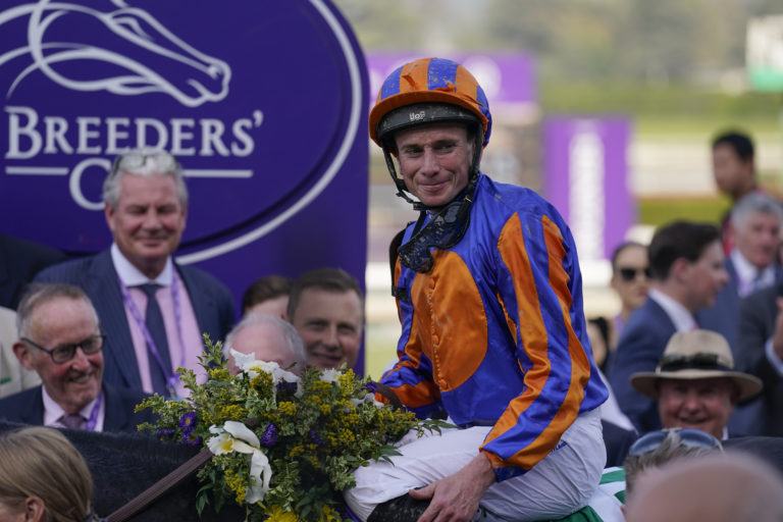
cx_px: 392
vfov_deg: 6.9
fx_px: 4350
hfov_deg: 10.3
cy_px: 261
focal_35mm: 200
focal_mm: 200
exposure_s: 1/2000
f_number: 4
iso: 400
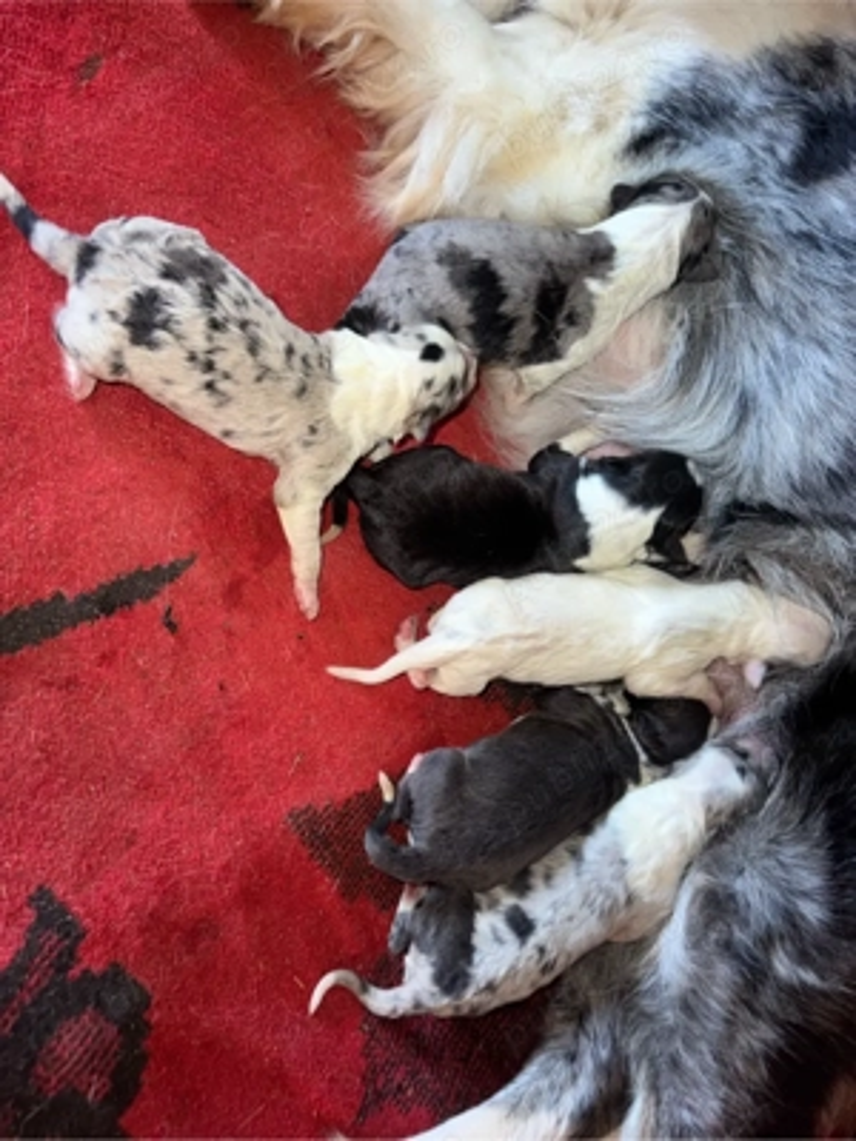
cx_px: 428
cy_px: 570
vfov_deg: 71.6
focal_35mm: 24
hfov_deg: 56.8
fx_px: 791
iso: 50
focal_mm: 6.76
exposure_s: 1/28
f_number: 1.78
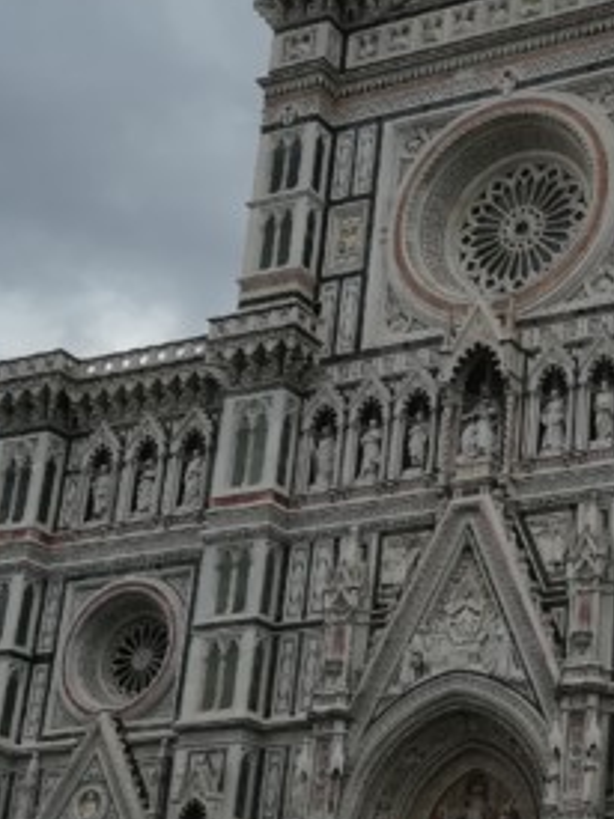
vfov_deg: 28.4
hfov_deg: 20.0
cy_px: 554
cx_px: 772
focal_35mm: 68
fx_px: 1609
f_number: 2.2
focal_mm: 3.83
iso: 50
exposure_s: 1/1029
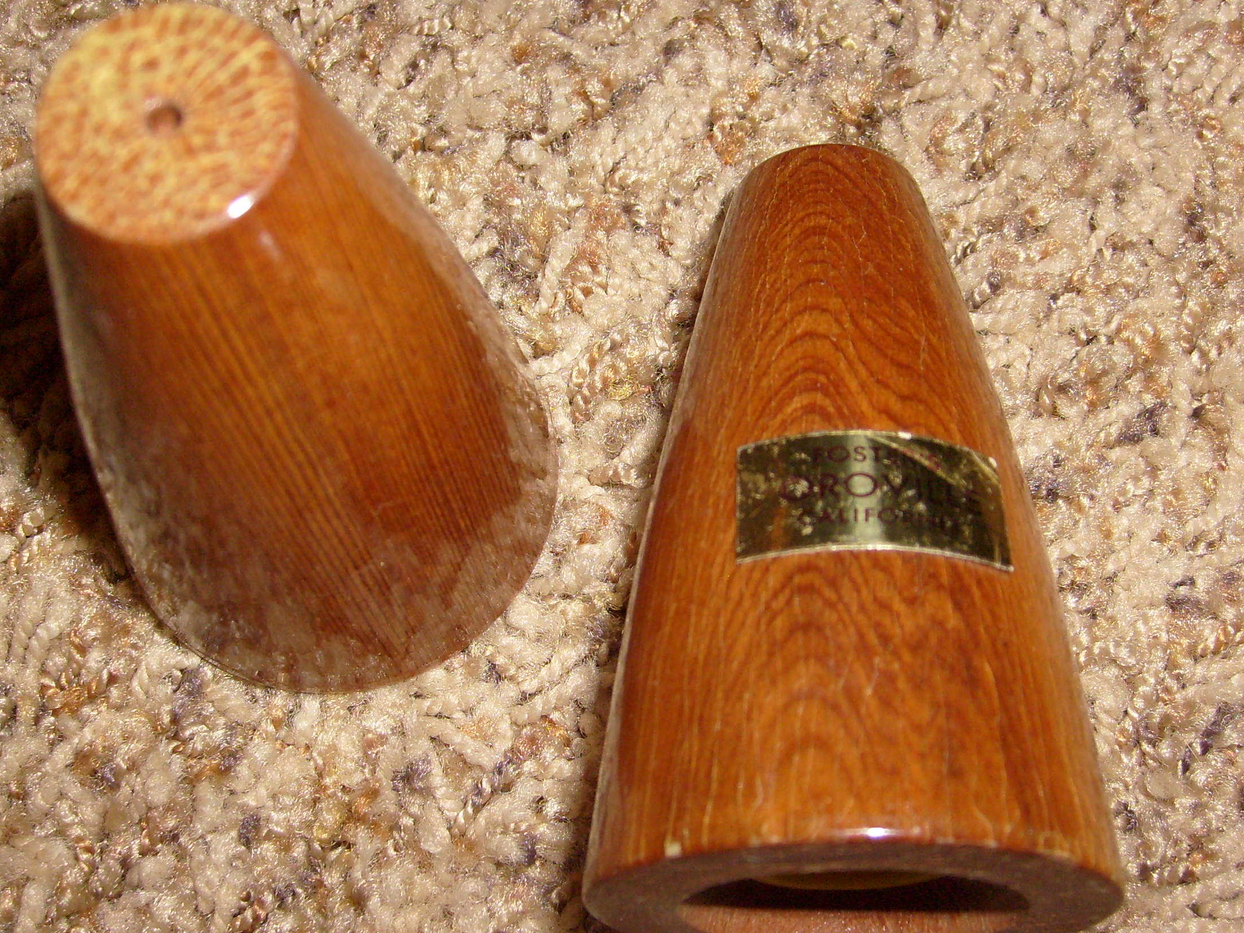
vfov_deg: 32.2
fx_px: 1617
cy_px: 475
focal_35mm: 45
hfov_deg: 42.1
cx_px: 621
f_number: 2.8
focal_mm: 5.8
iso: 100
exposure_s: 1/45
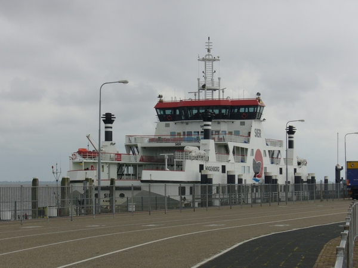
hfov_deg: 18.7
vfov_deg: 14.1
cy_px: 134
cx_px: 179
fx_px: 1086
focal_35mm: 105
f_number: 10
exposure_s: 1/80
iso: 80
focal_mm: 17.4
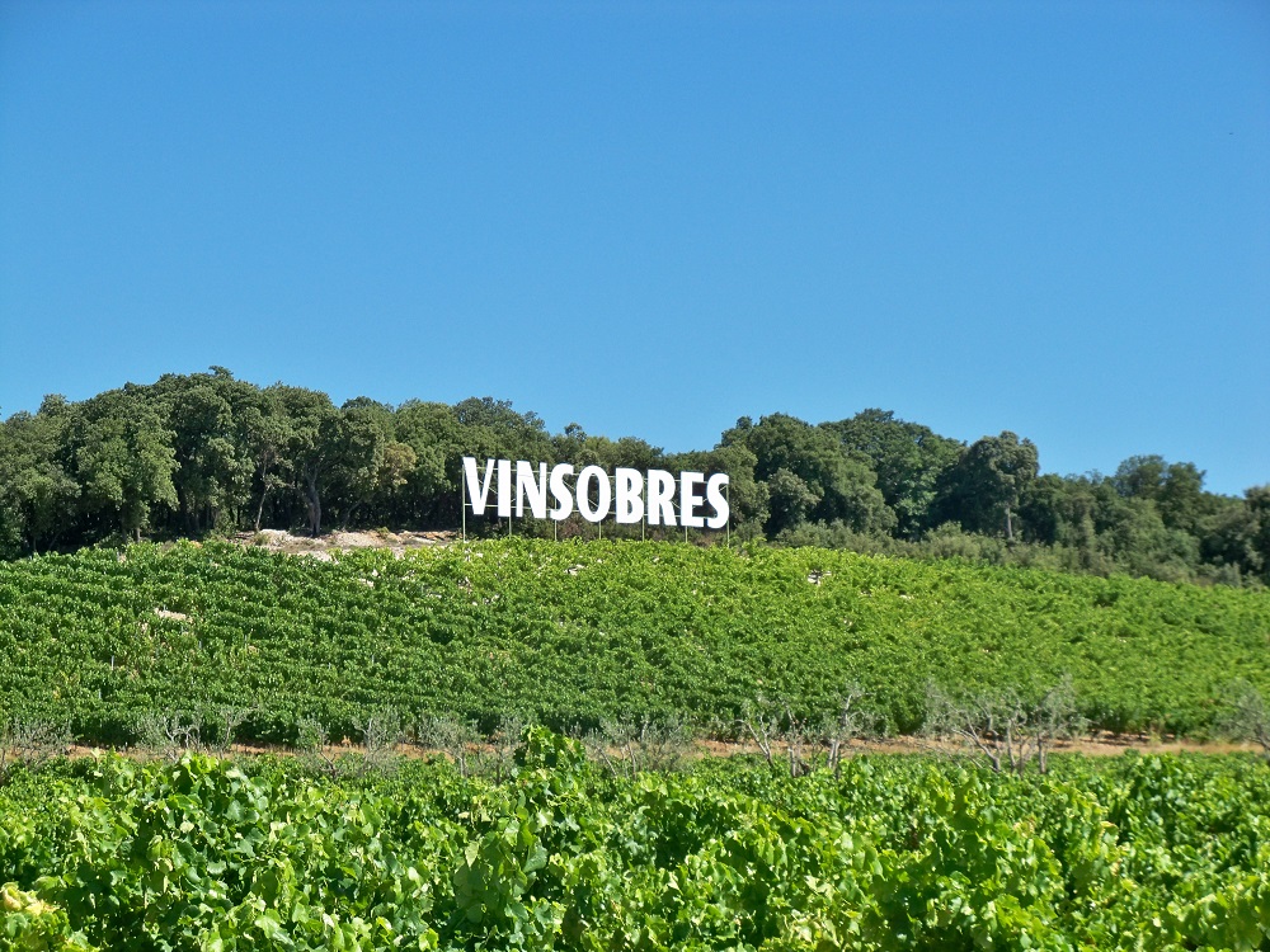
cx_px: 635
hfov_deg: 18.5
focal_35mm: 106
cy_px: 476
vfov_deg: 14.0
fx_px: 3889
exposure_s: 1/400
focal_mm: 18.8
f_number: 4.2
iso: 80
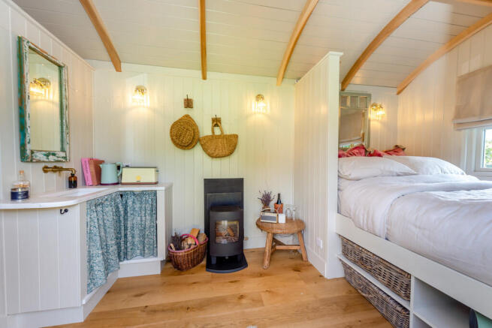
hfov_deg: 104.2
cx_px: 246
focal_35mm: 14
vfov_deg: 81.2
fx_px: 191
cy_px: 164
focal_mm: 14
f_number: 8
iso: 100
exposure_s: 1/15
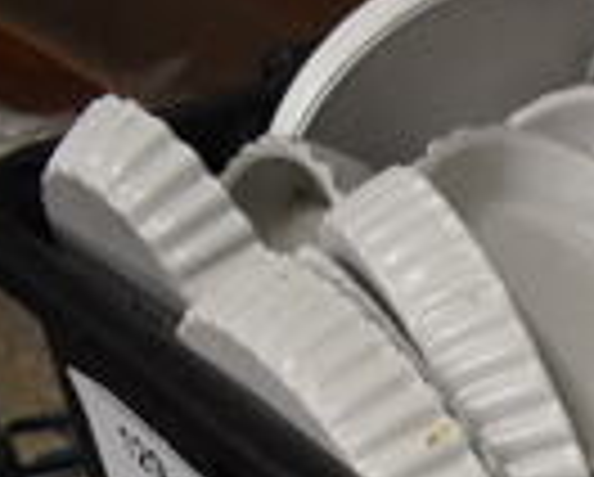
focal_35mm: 117
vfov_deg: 12.3
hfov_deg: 14.4
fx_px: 2060
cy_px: 796
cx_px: 1084
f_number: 3.5
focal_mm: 18
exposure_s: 1/125
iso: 1400
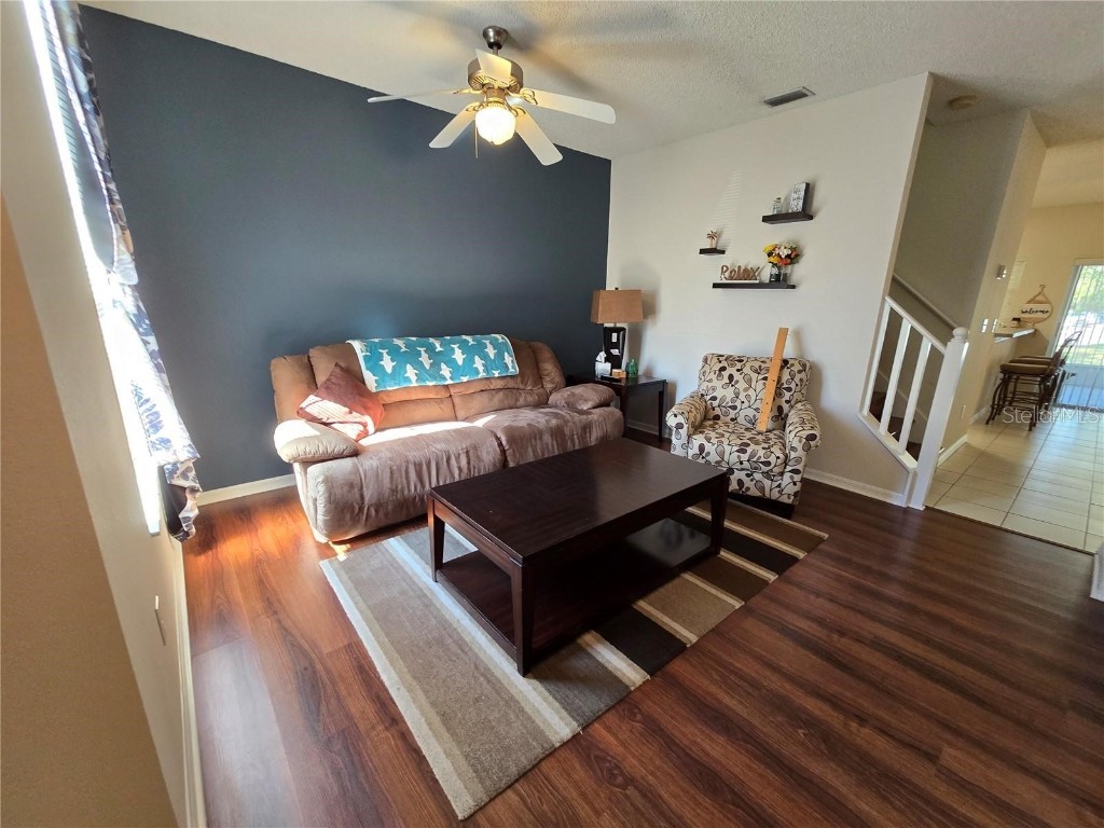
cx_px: 552
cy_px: 414
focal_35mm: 13
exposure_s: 1/60
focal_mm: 2.2
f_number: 2.2
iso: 200
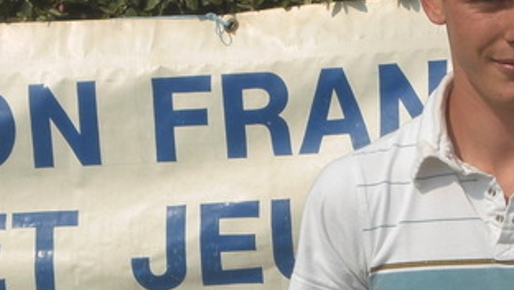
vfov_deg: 5.4
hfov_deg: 9.6
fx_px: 3069
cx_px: 341
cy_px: 289
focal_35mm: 225
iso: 50
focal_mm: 12.47
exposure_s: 1/400
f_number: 6.4
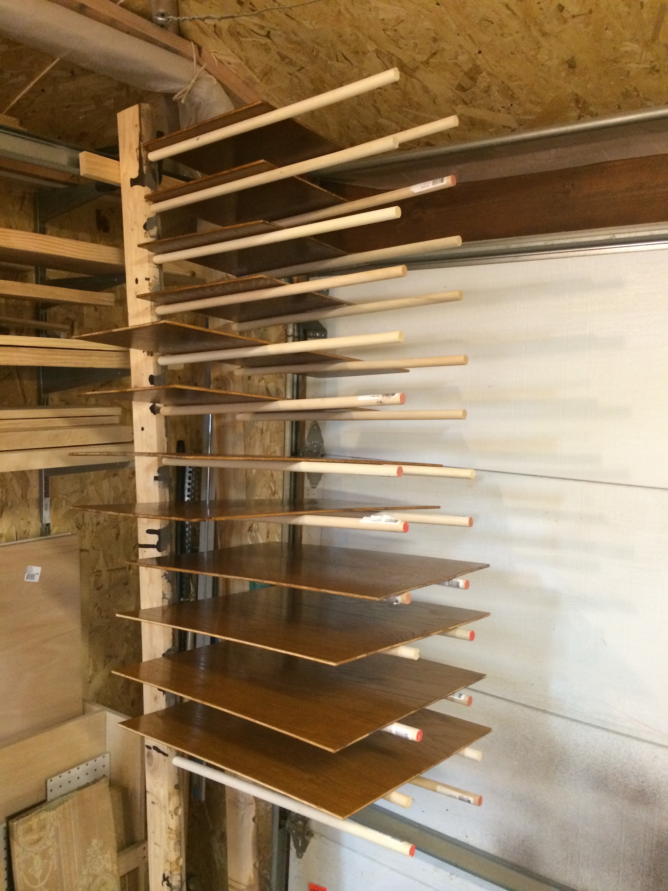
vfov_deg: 60.0
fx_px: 772
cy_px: 446
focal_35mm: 30
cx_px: 334
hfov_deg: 46.8
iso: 320
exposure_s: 1/30
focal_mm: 4.12
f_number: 2.2
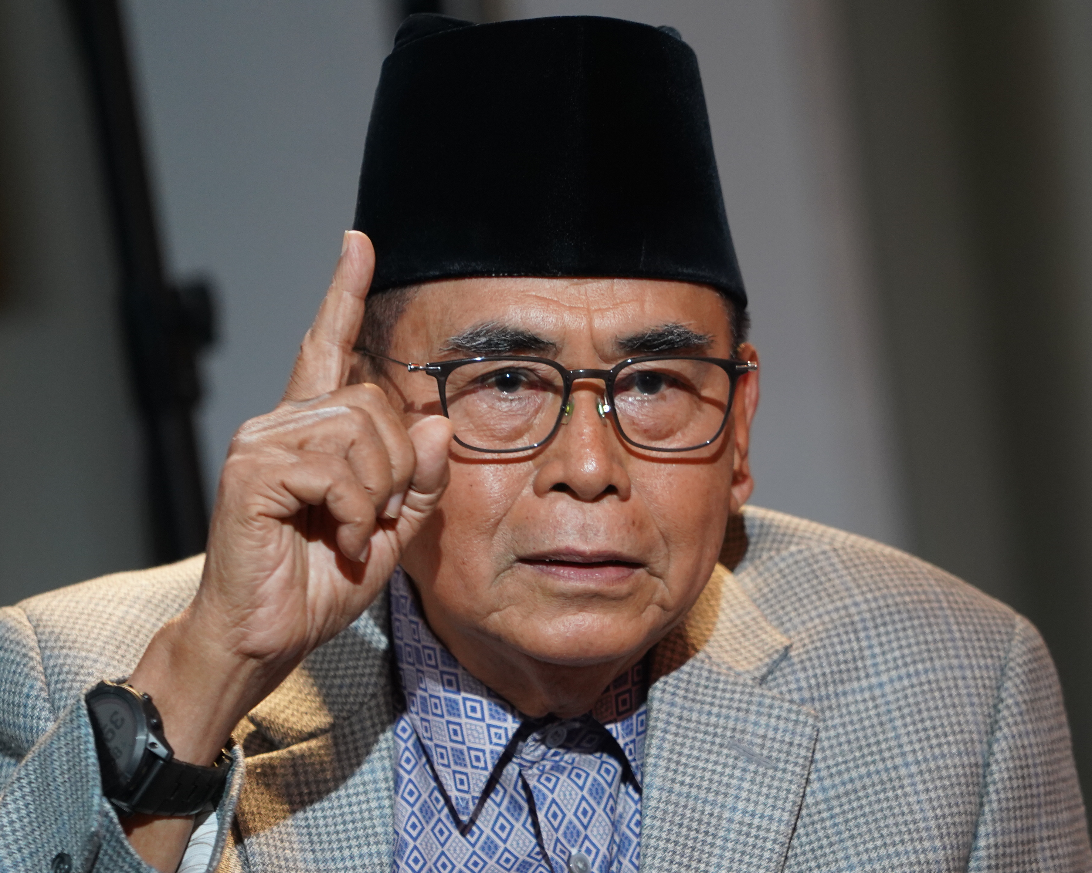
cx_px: 738
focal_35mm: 313
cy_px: 589
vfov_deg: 4.9
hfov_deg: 6.2
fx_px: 10115
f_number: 4
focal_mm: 200
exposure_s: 1/60
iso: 2000
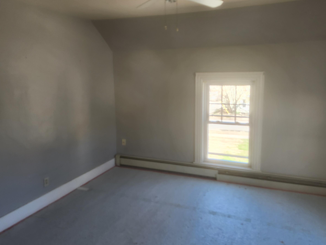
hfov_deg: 61.6
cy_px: 115
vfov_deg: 48.2
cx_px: 172
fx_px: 273
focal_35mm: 29
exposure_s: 1/180
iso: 100
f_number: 1.8
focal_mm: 5.4
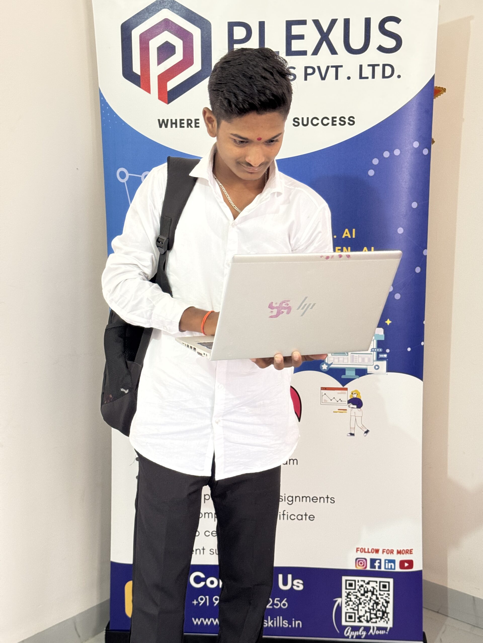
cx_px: 242
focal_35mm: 48
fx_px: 893
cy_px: 322
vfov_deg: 39.7
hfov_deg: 30.3
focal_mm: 6.76
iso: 250
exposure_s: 1/33
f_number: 1.78
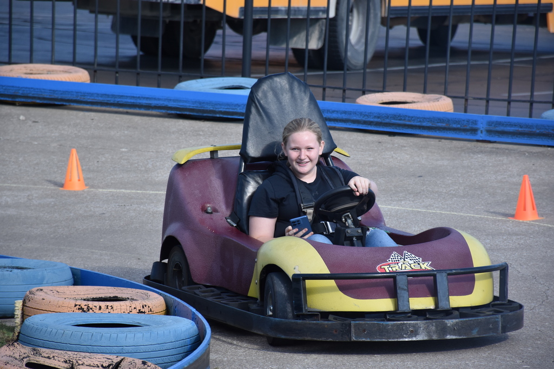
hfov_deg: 9.8
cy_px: 184
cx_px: 277
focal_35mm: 210
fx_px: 3232
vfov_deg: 6.5
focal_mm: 140
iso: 450
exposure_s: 1/1000
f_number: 5.6
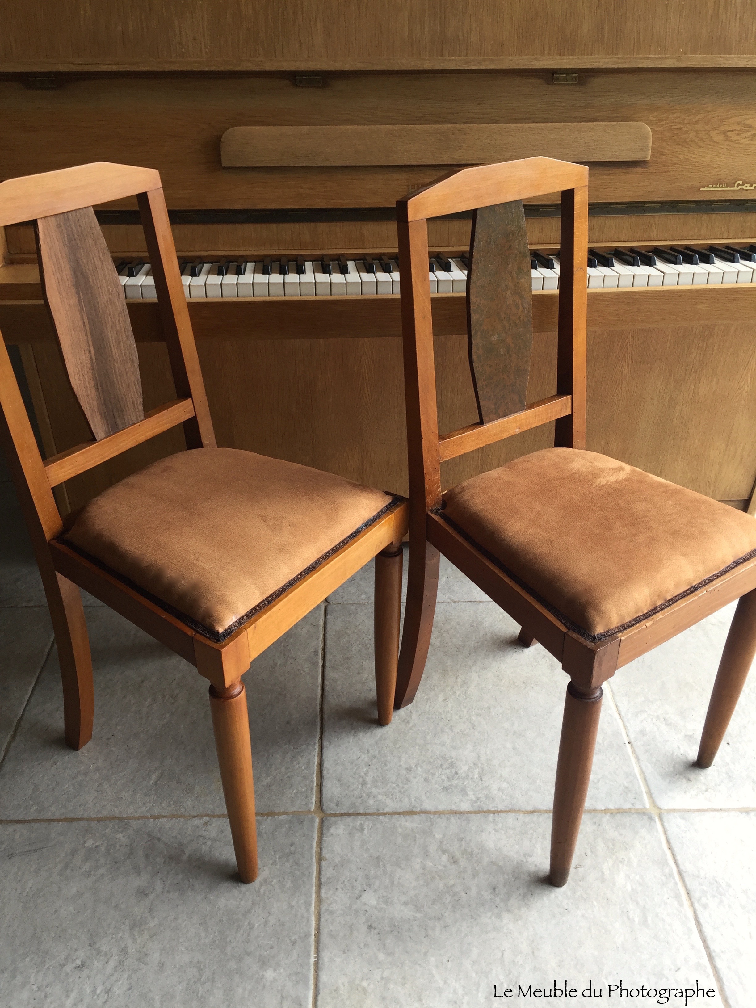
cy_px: 504
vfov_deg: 61.7
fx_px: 844
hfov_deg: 48.2
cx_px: 378
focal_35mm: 29
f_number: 2.2
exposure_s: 1/50
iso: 40
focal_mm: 4.15
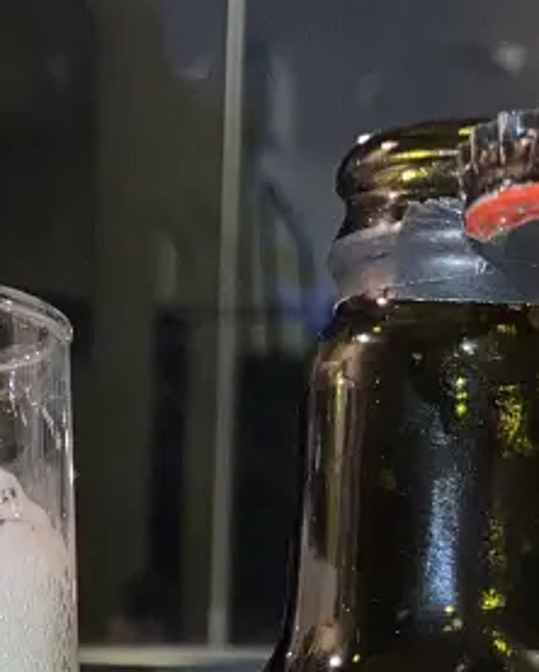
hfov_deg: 15.2
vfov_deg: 16.2
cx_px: 148
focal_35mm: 101
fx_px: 2012
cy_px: 1186
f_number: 1.8
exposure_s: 1/4
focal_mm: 3.99
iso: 20
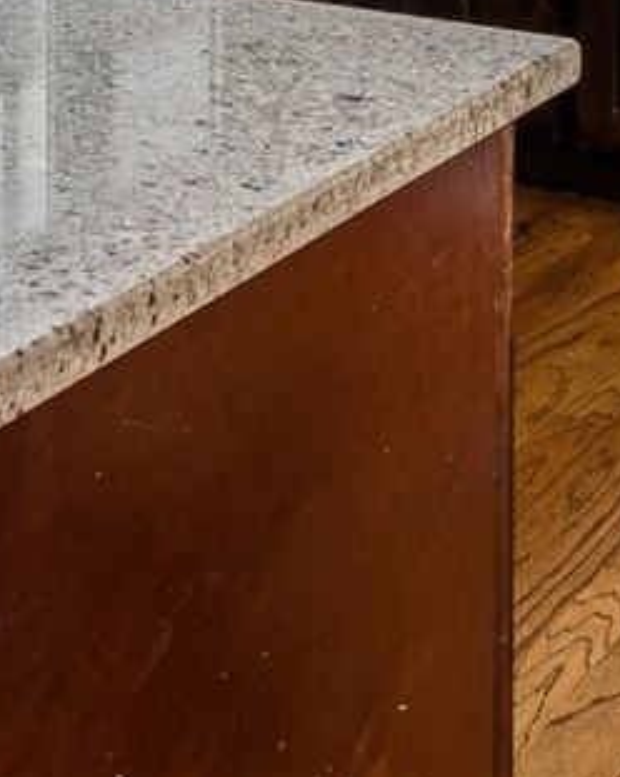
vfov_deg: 17.4
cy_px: -557
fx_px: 2137
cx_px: 358
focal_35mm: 93
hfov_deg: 16.5
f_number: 9
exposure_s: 1/15
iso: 200
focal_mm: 19
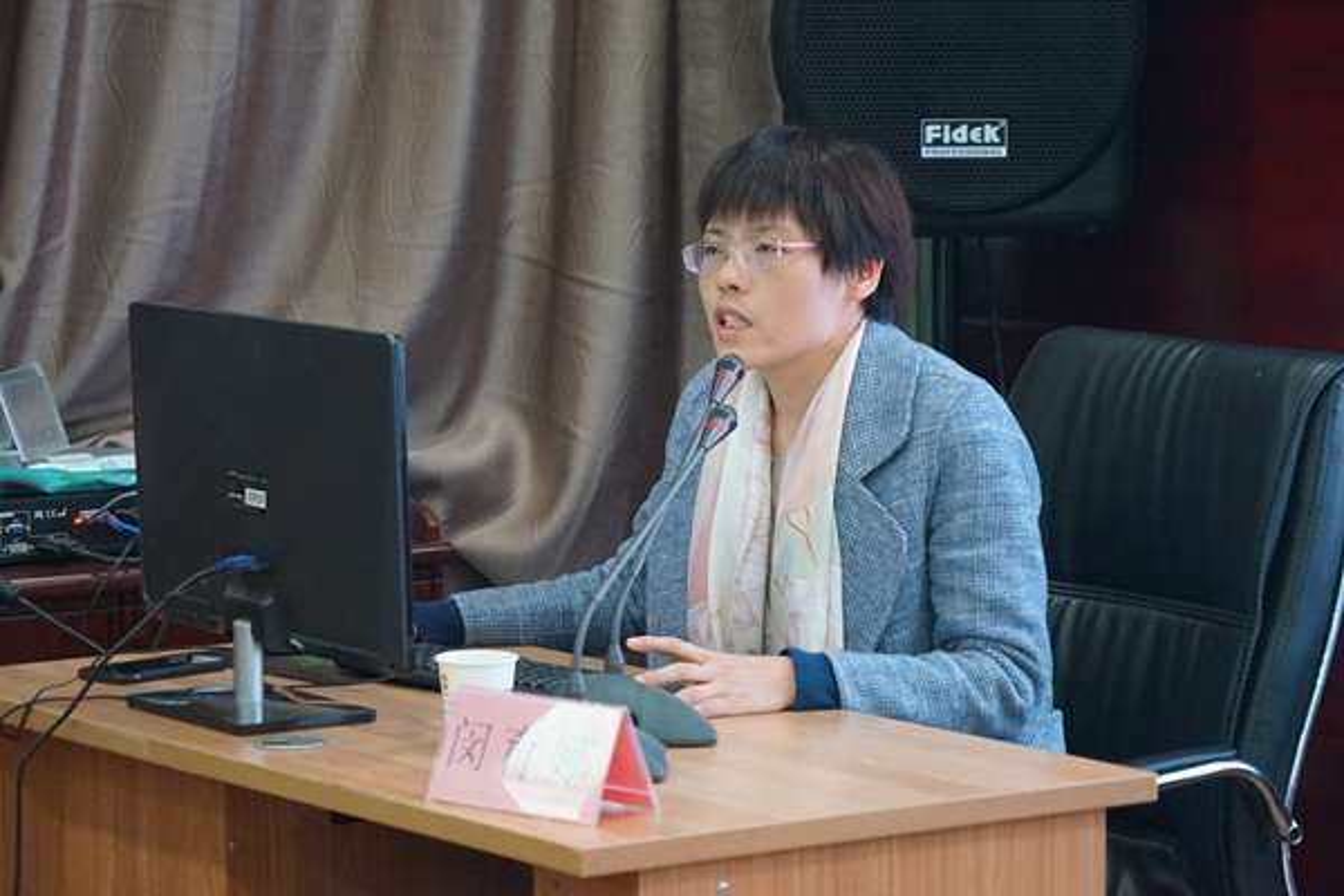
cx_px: 672
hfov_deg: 15.3
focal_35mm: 134
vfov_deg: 10.2
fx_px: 5002
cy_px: 448
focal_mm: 134
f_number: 6.3
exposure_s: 1/100
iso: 6400
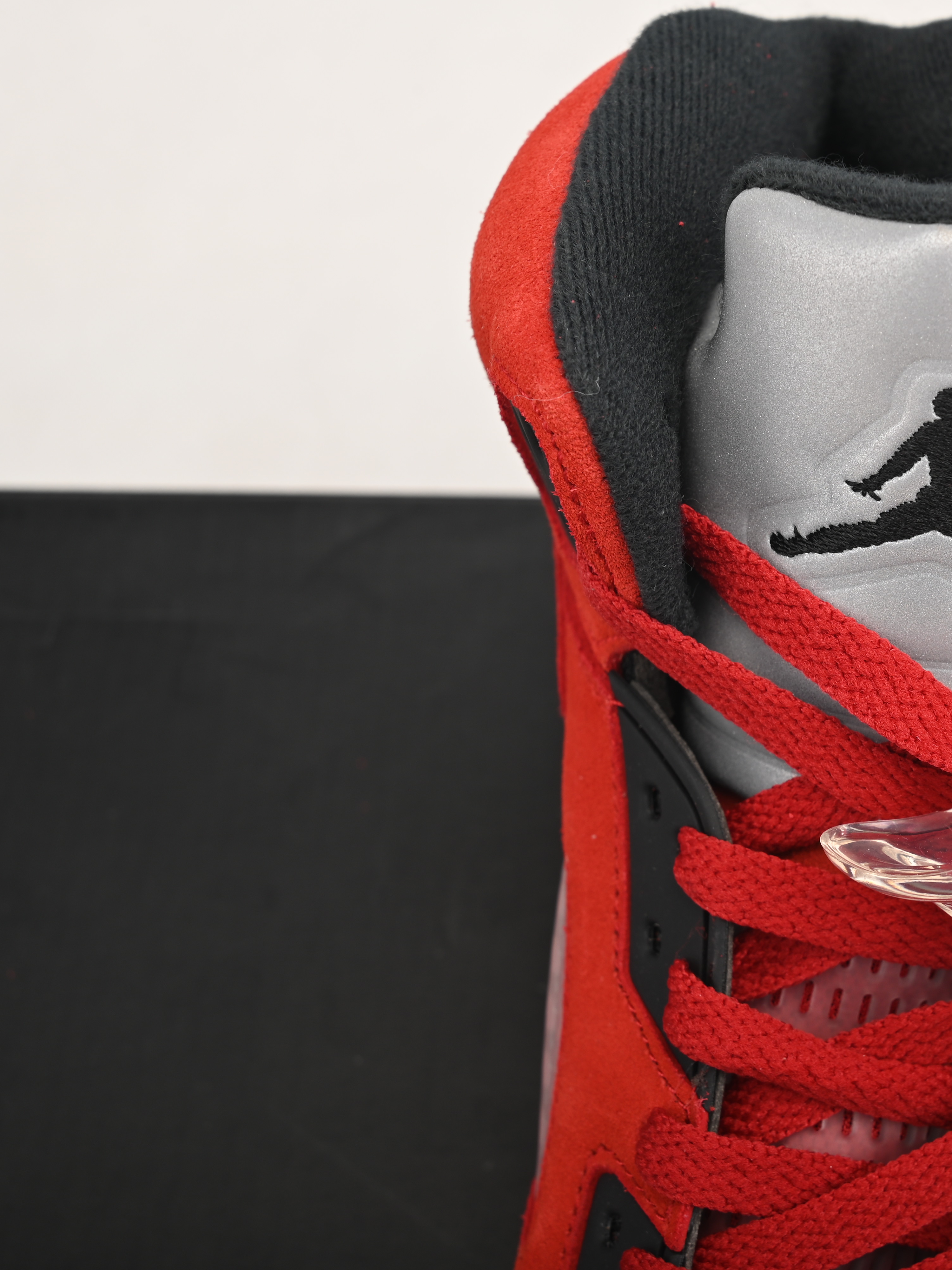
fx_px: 2493
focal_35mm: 68
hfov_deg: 21.1
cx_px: 863
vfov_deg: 28.6
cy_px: 636
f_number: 11
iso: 100
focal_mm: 47
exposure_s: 1/200
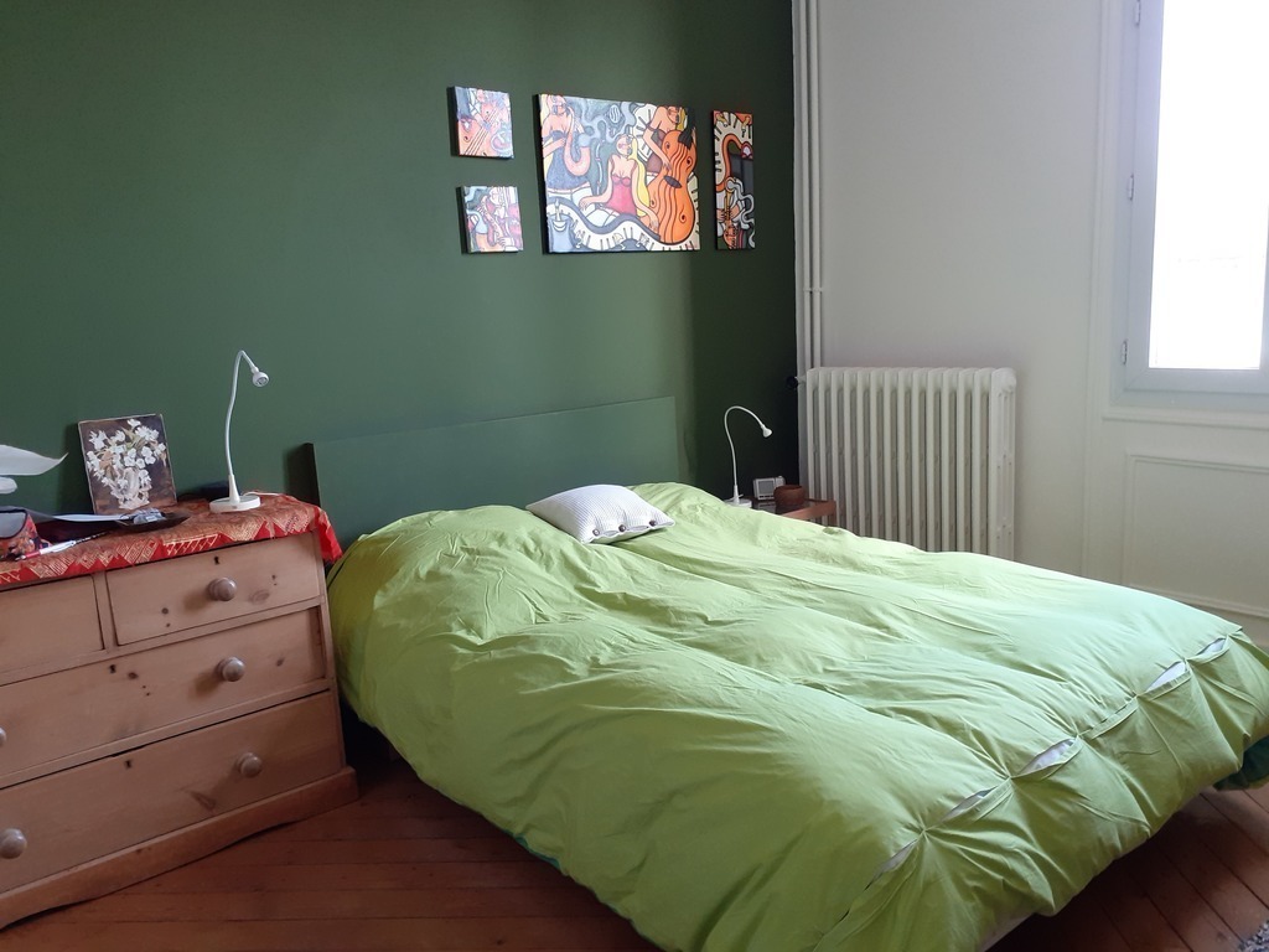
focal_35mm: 27
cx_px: 634
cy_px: 476
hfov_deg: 65.3
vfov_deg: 51.4
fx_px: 990
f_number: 1.9
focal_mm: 3.6
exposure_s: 1/50
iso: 125
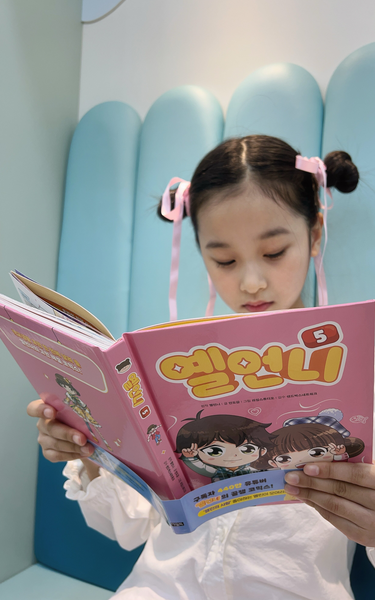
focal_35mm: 28
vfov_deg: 66.5
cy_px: 296
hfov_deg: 44.3
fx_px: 458
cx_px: 227
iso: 50
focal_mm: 5.7
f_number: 1.5
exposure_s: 1/120
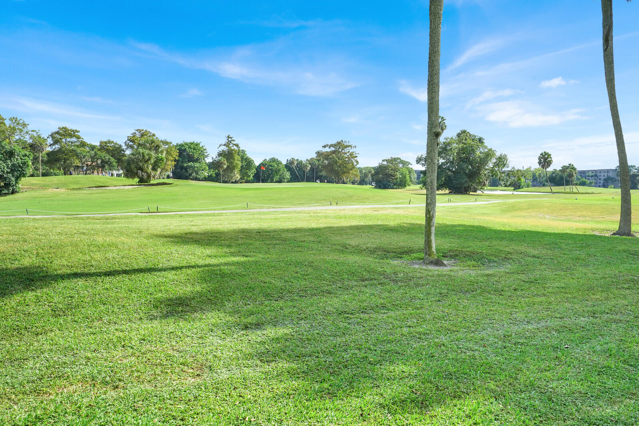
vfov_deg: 37.8
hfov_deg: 54.4
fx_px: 621
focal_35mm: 35
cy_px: 213
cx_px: 320
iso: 800
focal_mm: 35
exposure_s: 1/1000
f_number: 8
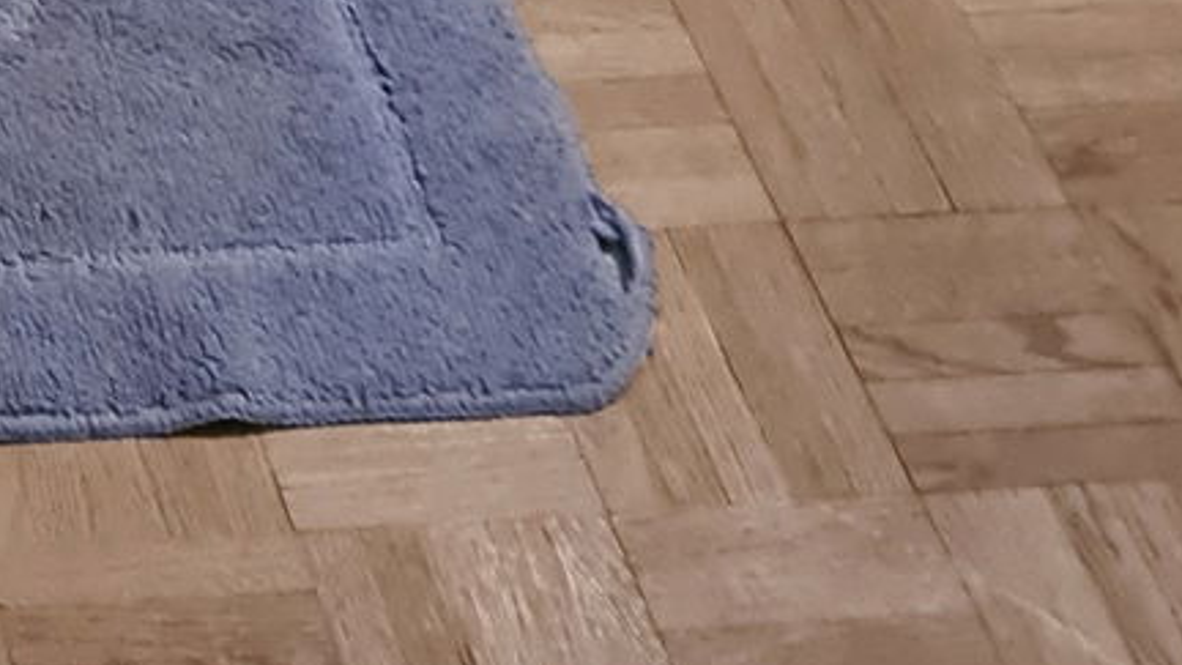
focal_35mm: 140
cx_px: -886
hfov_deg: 13.8
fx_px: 4388
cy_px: -1345
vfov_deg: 7.6
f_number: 1.8
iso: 1000
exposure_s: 1/25
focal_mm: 5.4
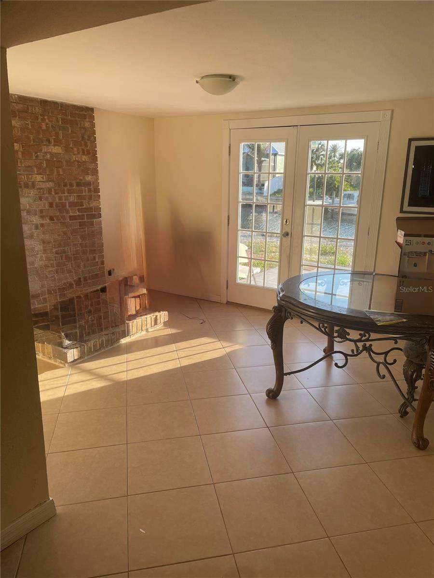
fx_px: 435
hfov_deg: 53.1
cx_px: 217
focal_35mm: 26
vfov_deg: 67.3
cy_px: 289
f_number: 1.6
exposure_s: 1/361
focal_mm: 4.2
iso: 32
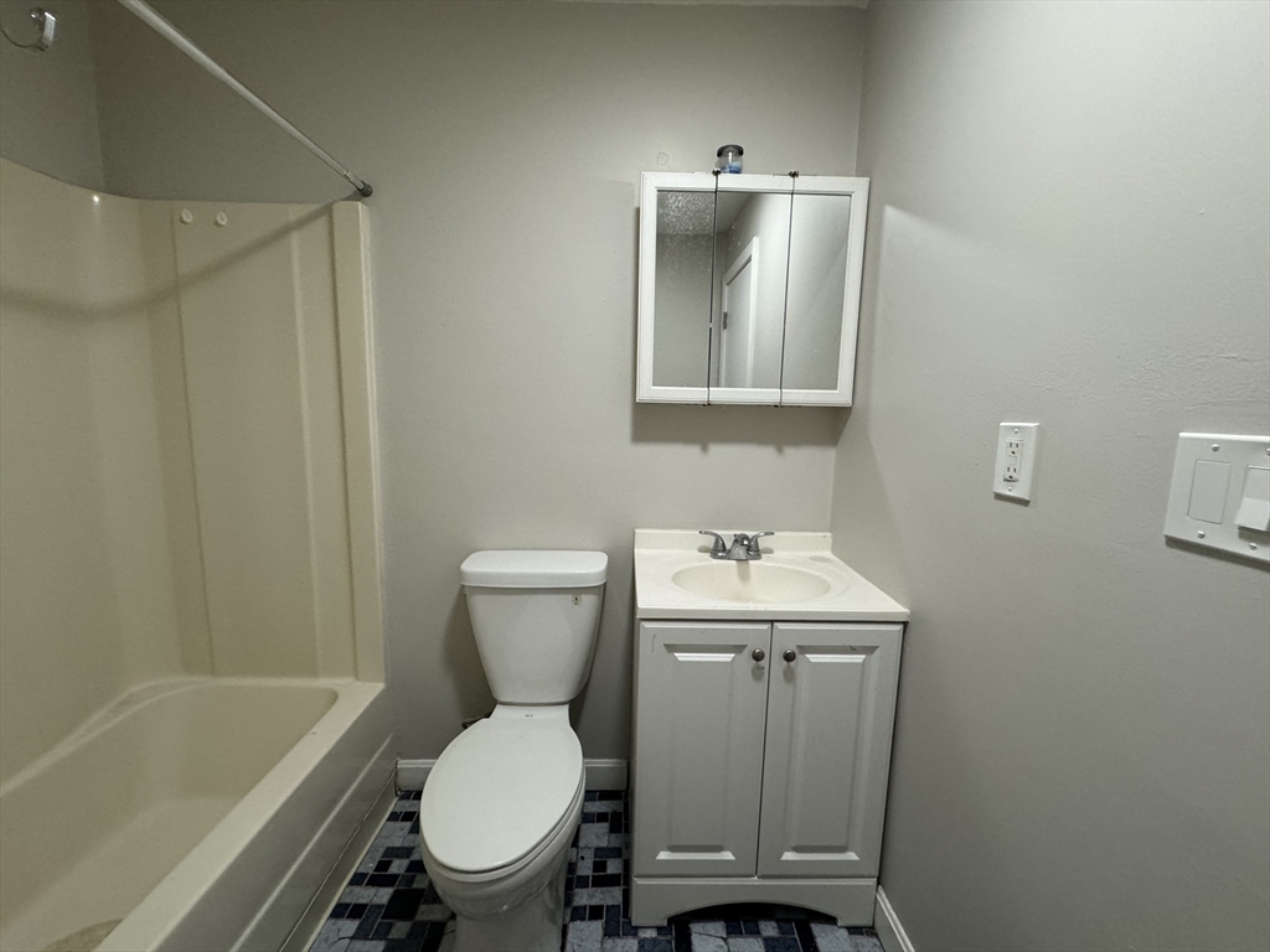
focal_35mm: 14
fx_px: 514
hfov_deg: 102.1
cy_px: 476
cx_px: 635
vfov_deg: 85.7
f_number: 2.2
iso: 320
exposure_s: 1/60
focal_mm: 2.22
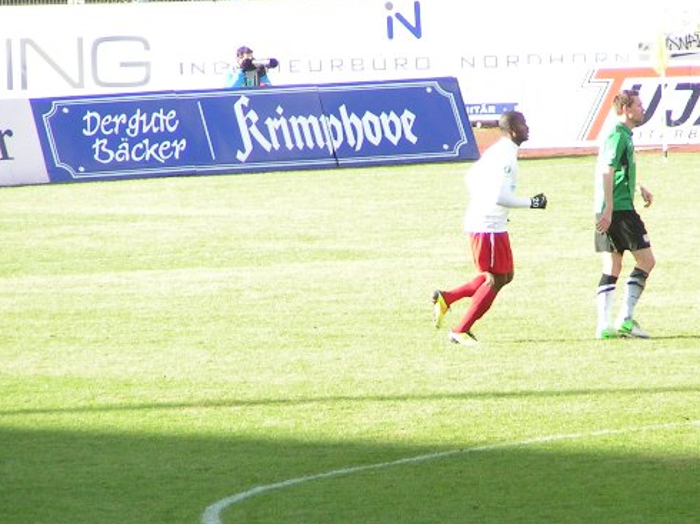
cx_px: 404
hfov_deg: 3.2
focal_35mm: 621
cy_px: 356
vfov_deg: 2.4
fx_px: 12552
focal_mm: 58
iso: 100
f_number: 3.5
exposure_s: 1/320
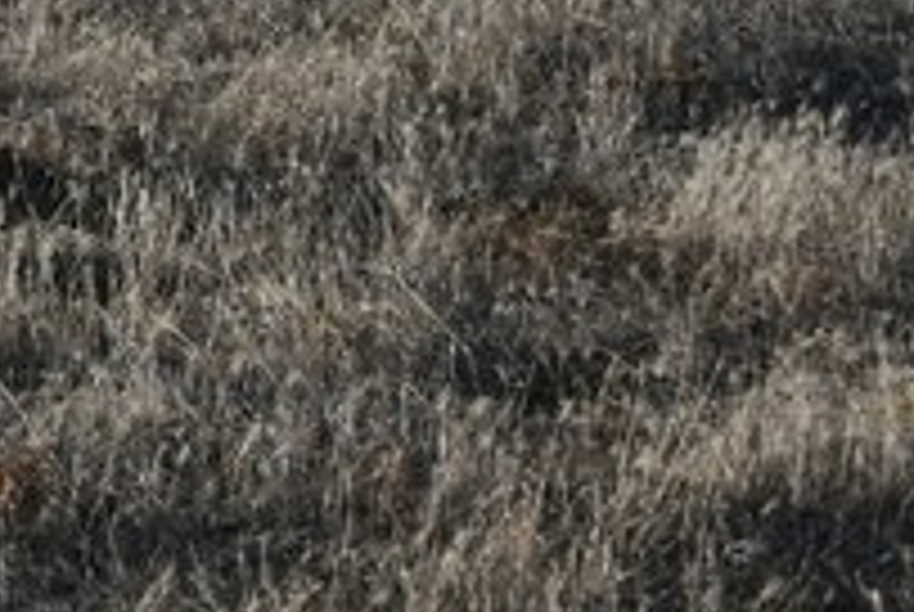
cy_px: -1008
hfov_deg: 7.6
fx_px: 6331
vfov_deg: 5.3
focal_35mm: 249
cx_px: -1470
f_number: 10
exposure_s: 1/400
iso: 400
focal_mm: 30
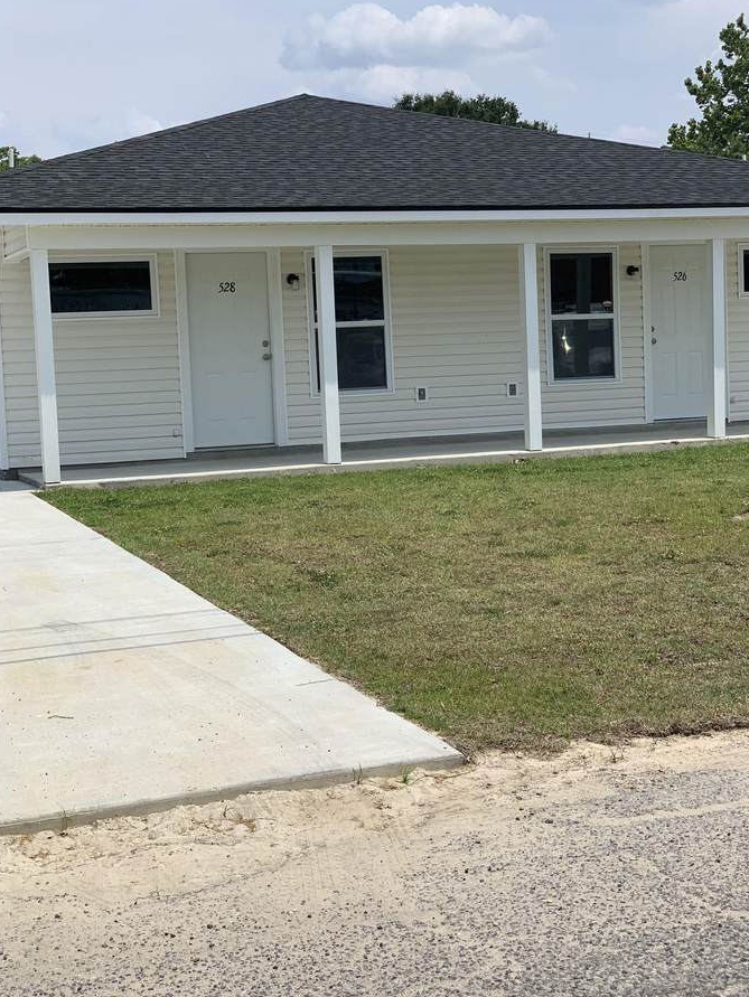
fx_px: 1614
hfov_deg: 26.1
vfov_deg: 34.3
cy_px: 478
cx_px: 372
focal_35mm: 56
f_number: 2.4
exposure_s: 1/1653
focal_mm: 6
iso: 16
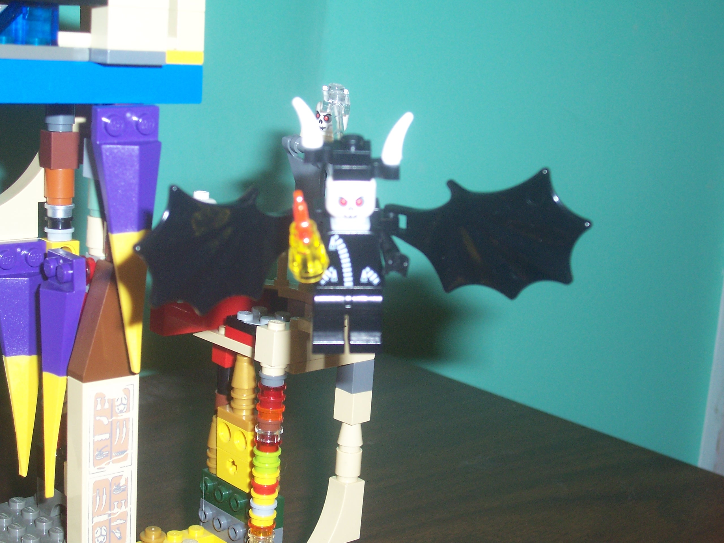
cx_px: 362
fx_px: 1109
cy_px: 272
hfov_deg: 36.2
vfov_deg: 27.5
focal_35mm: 53
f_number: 3.4
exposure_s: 1/60
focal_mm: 8.6
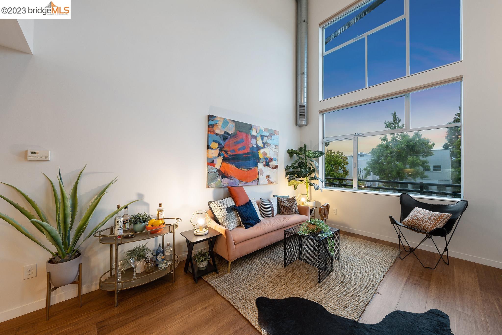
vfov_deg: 85.4
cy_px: 168
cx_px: 251
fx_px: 181
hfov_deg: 108.3
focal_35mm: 13
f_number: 9
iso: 160
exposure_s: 1/4
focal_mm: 13
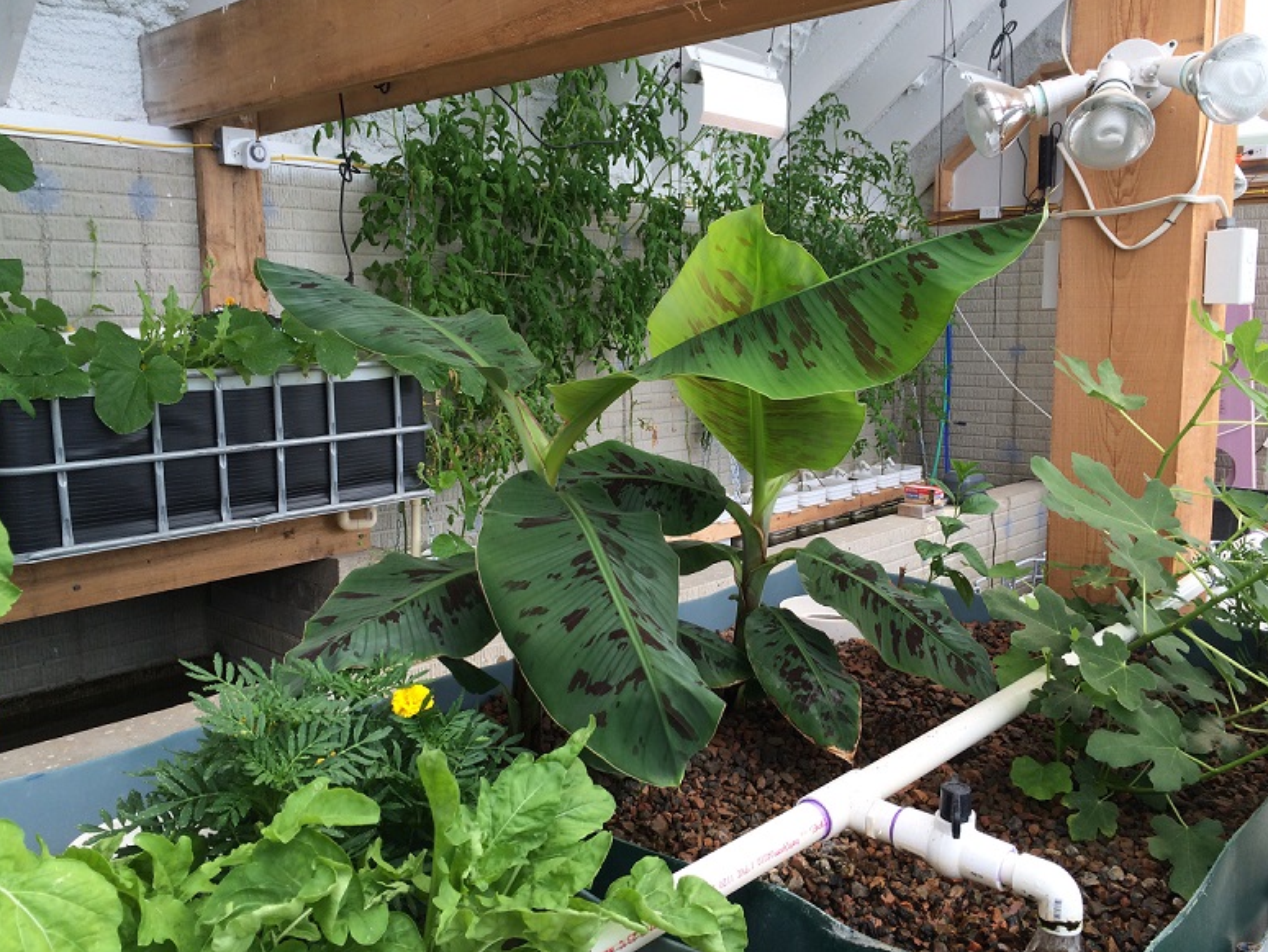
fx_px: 1136
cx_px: 639
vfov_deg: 45.5
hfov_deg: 58.3
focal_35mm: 31
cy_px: 478
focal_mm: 4.12
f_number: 2.2
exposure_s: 1/373
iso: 32
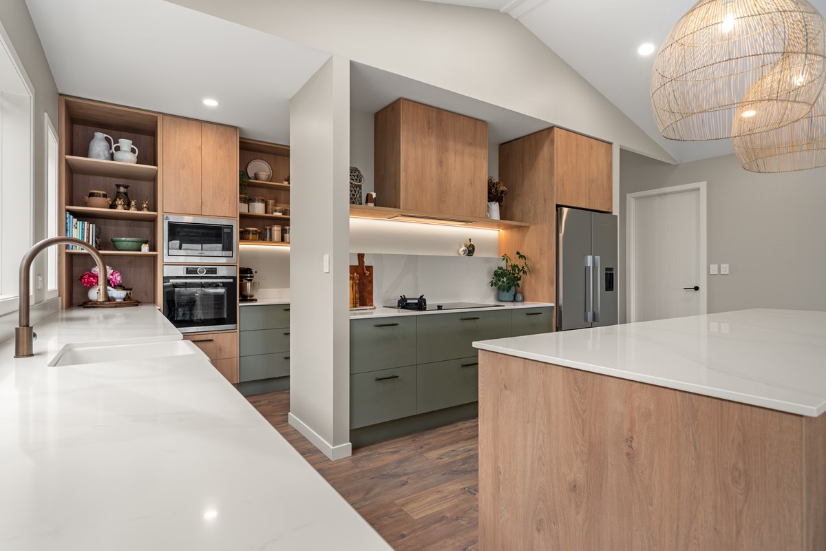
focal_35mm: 18
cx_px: 413
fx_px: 413
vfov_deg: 67.4
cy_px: 276
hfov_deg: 90.0
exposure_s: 1/8
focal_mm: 18
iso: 400
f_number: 6.3
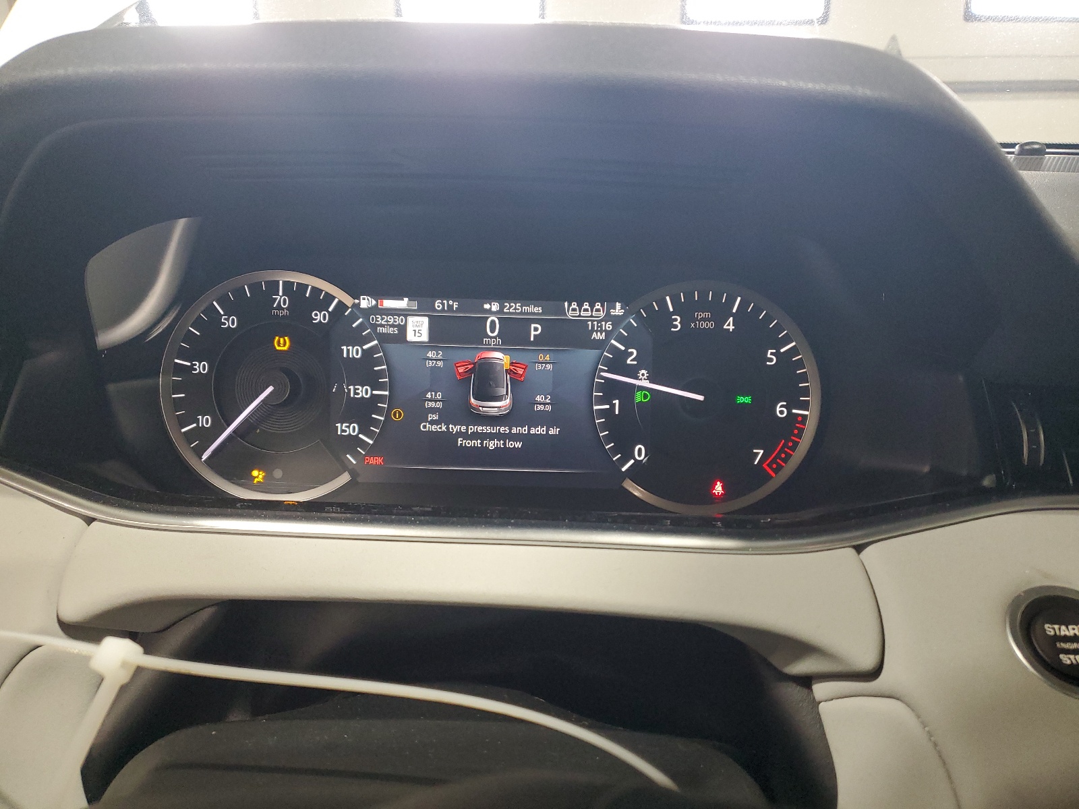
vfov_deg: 53.1
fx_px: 810
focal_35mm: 26
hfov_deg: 67.3
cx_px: 540
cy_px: 404
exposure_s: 1/50
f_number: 1.5
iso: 155
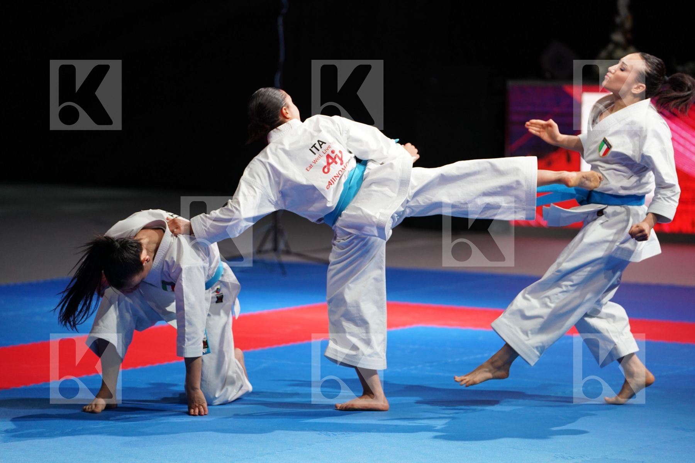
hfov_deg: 12.3
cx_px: 348
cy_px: 232
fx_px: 3224
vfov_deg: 8.2
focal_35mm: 167
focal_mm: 167
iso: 2000
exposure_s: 1/500
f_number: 2.8
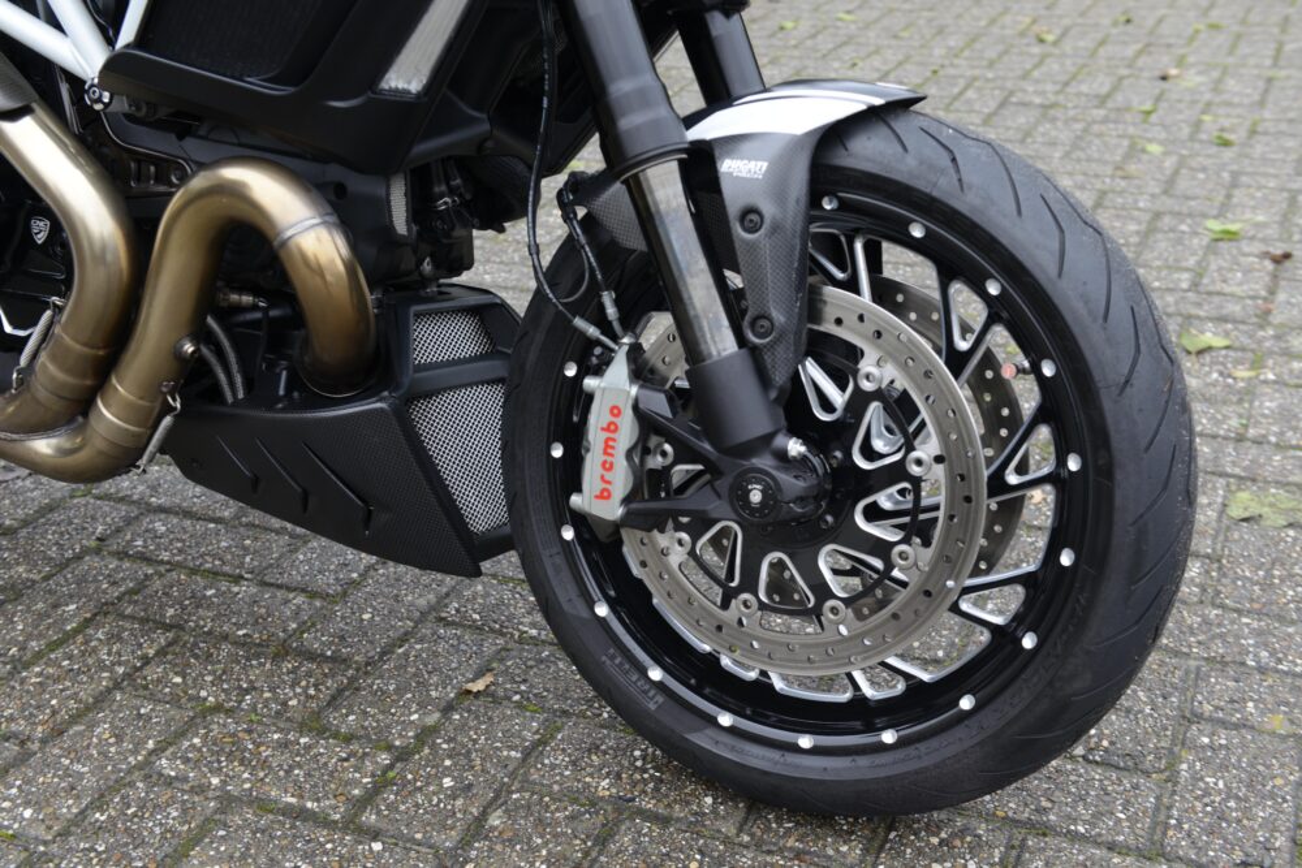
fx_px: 1628
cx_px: 651
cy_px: 434
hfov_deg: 43.6
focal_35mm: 45
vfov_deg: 29.9
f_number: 4.5
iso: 800
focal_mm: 45
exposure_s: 1/50
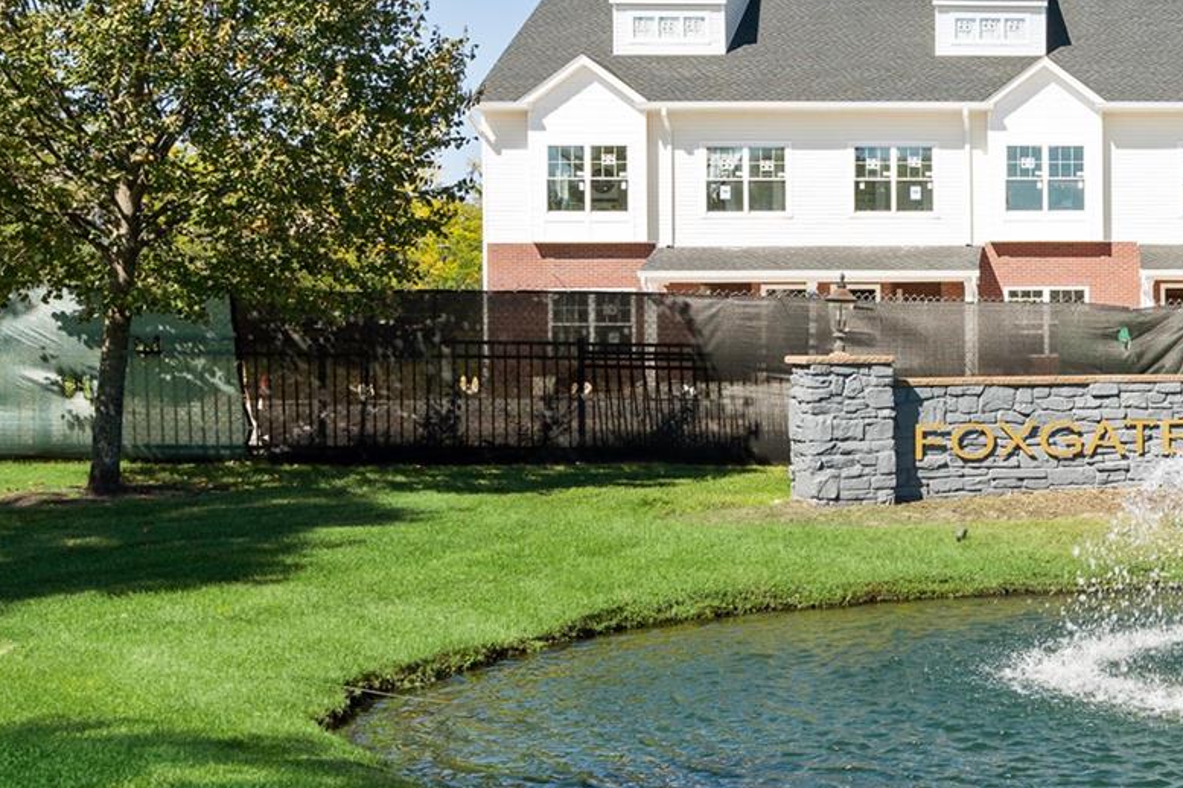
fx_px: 1906
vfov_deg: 23.4
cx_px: 1230
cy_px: 354
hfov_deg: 31.4
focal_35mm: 58
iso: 100
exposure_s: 1/200
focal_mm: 22
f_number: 5.6
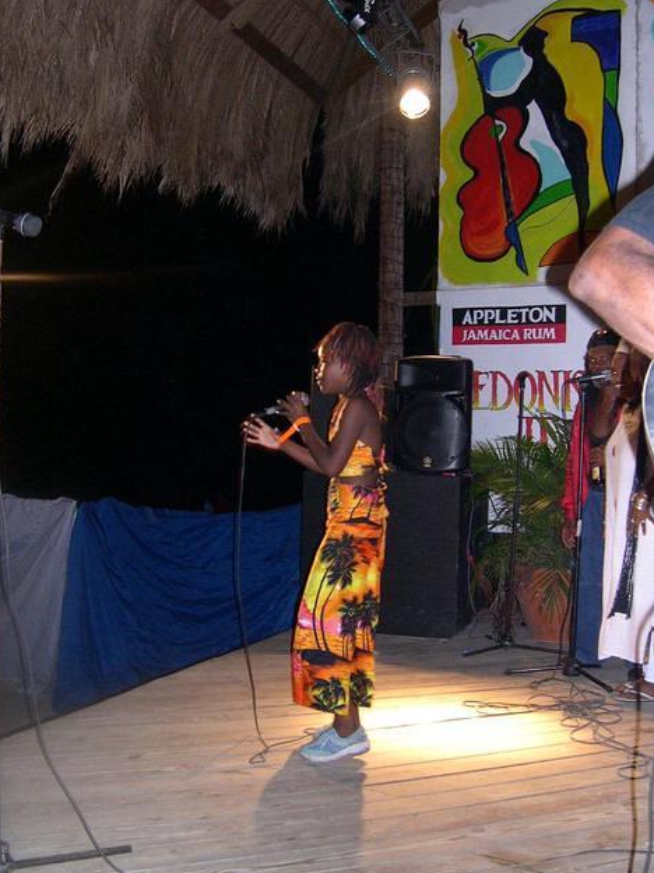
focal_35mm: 39
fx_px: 982
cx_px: 331
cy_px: 445
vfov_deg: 47.9
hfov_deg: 36.8
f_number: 2.8
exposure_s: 1/60
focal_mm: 8
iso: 400
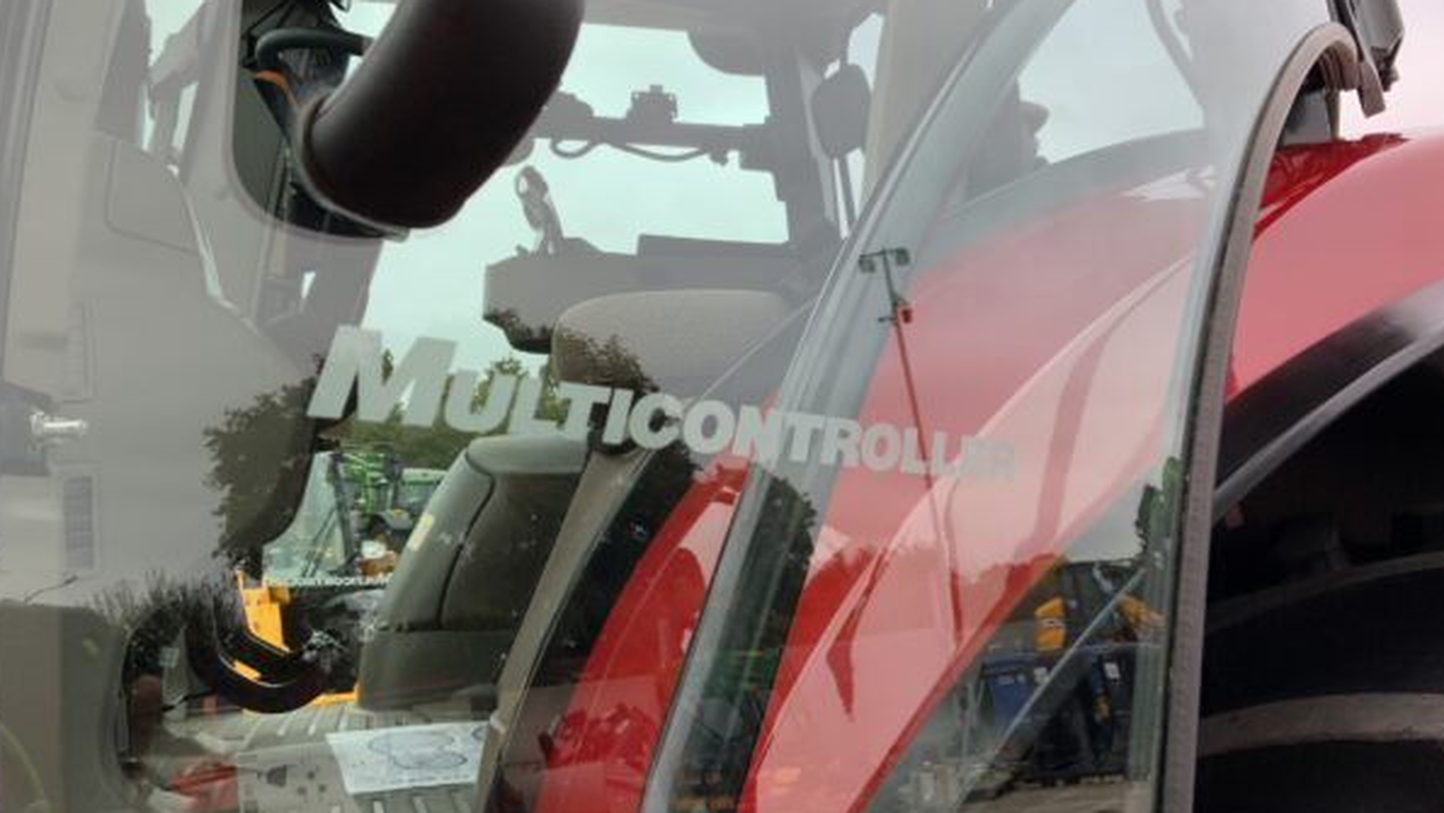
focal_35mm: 34
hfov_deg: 58.0
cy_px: 337
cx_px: 743
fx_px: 1302
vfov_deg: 34.6
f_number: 1.8
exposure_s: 1/122
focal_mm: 3
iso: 40
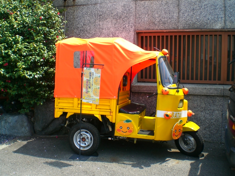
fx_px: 258
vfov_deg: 37.7
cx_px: 118
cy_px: 88
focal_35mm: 38
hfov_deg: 49.0
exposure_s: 1/160
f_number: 4.4
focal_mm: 6.3
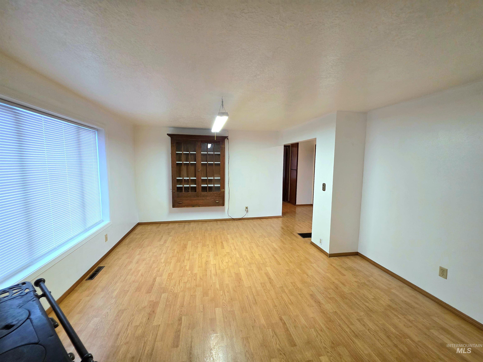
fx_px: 181
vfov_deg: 89.9
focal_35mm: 13
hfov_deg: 106.2
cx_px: 242
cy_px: 181
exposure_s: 1/120
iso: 200
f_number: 1.9
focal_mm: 2.2
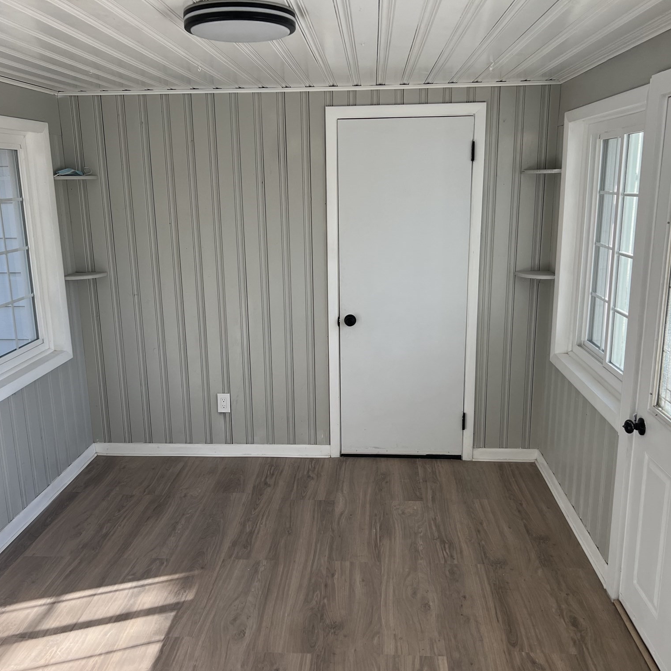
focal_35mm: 31
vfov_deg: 52.5
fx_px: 680
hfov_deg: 52.5
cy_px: 337
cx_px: 328
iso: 50
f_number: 1.5
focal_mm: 5.7
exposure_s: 1/488
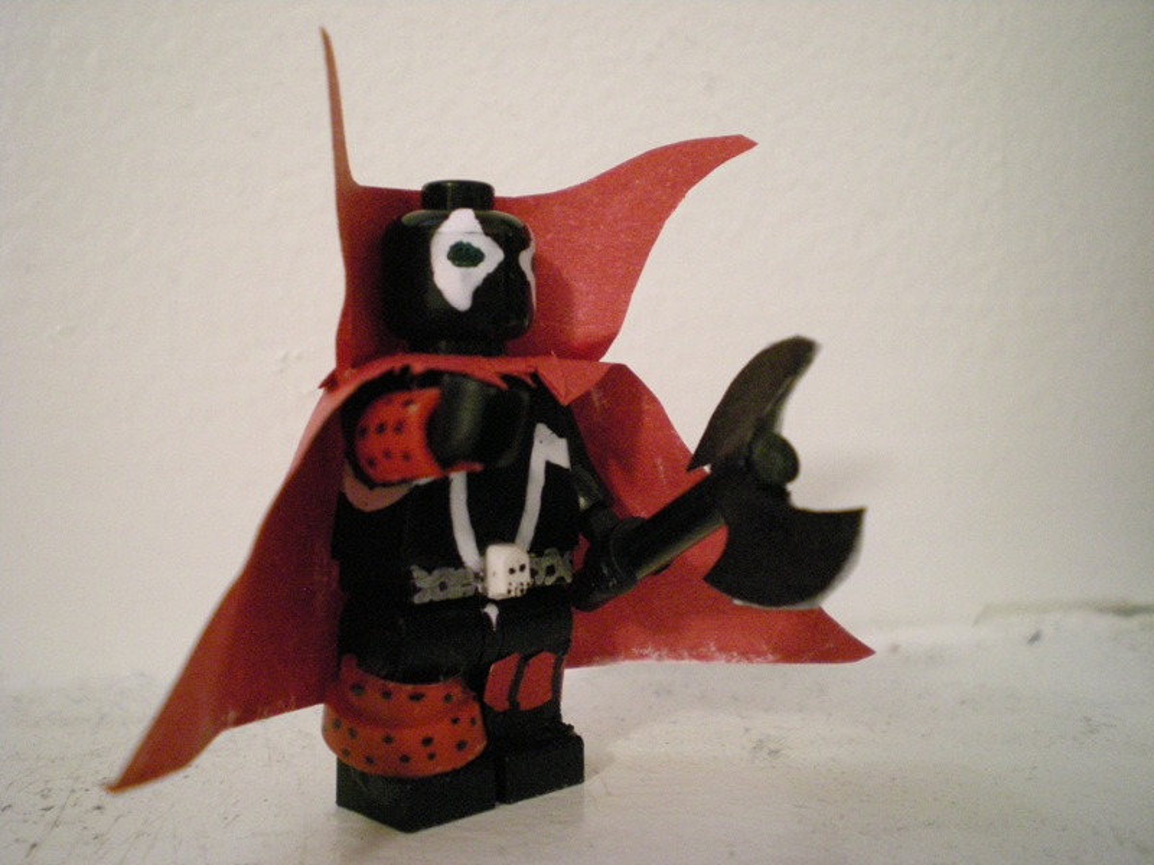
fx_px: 1267
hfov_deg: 49.0
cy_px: 432
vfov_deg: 37.7
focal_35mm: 38
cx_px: 577
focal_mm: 6.3
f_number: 3.1
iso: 636
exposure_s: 1/8
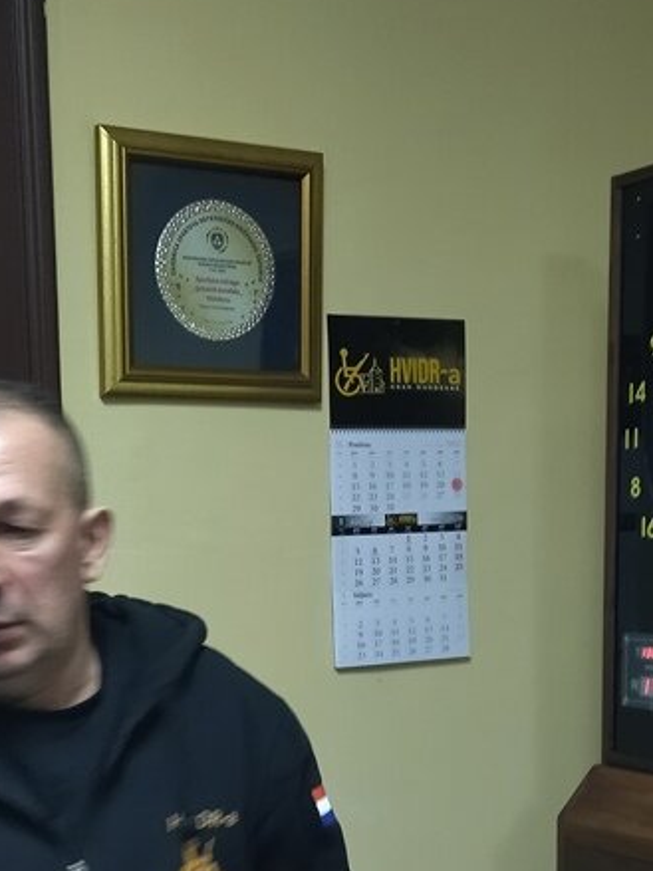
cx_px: 276
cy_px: 732
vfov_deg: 29.8
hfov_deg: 23.3
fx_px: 1585
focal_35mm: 63
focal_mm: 4.74
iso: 322
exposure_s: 1/25
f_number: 1.79
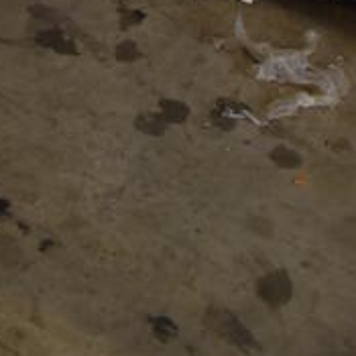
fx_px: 1396
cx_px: 37
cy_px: -451
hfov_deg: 14.4
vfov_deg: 12.1
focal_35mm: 120
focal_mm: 18
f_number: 3.5
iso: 800
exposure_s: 1/125
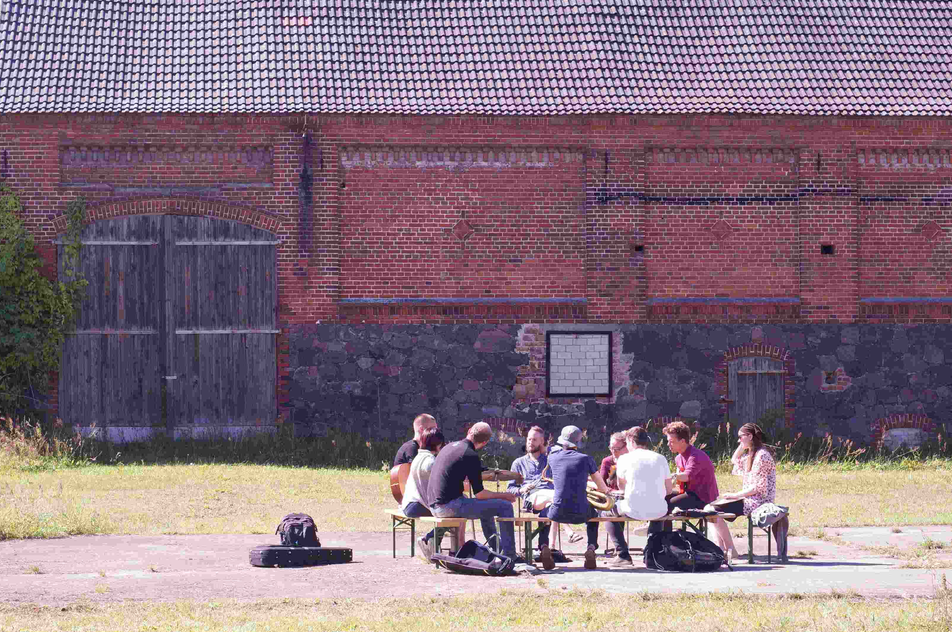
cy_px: 343
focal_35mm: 83
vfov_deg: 16.4
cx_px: 433
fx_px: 2192
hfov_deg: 24.5
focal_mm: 50
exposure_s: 1/250
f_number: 7.1
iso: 200
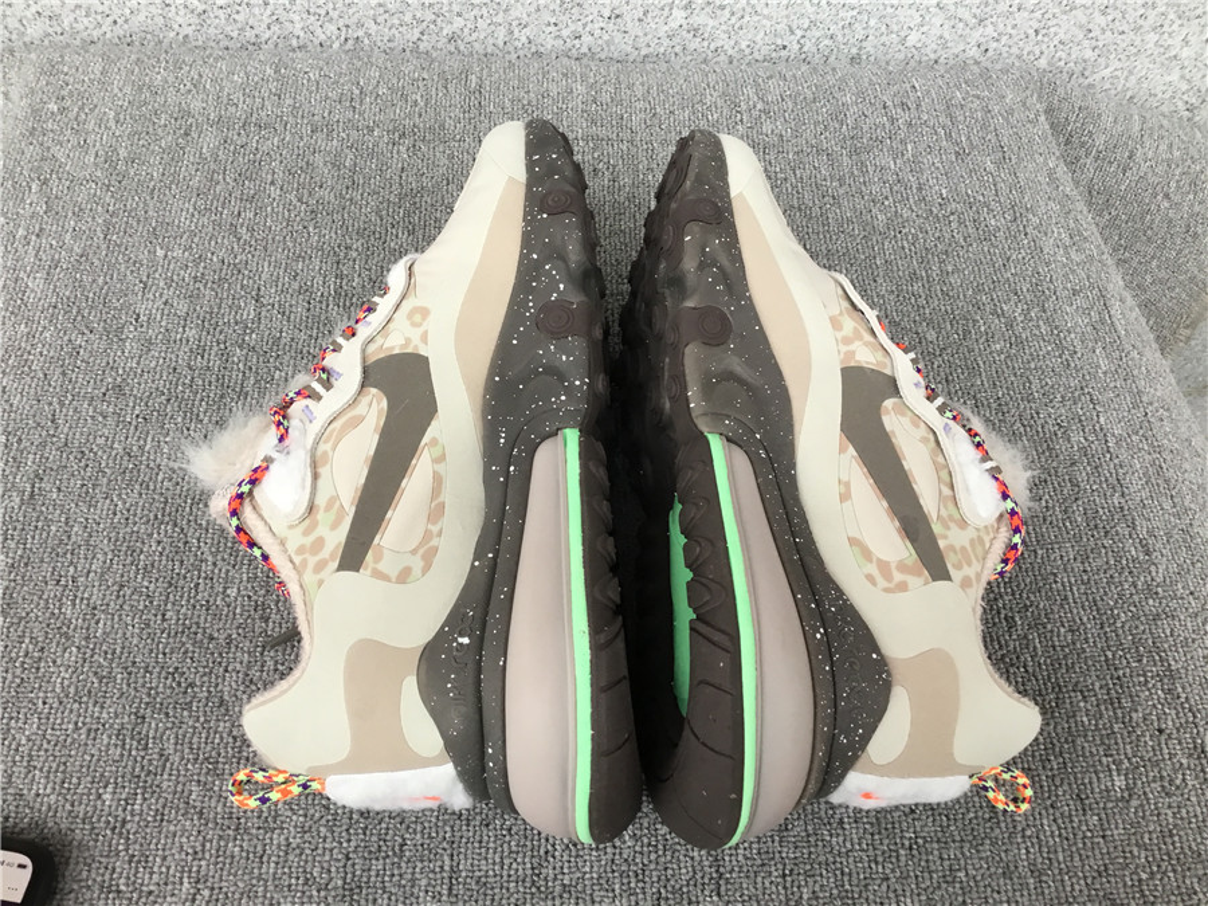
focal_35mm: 31
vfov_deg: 45.4
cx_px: 604
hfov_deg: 58.4
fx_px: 1082
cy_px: 453
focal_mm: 3.3
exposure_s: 1/33
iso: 40
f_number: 2.4
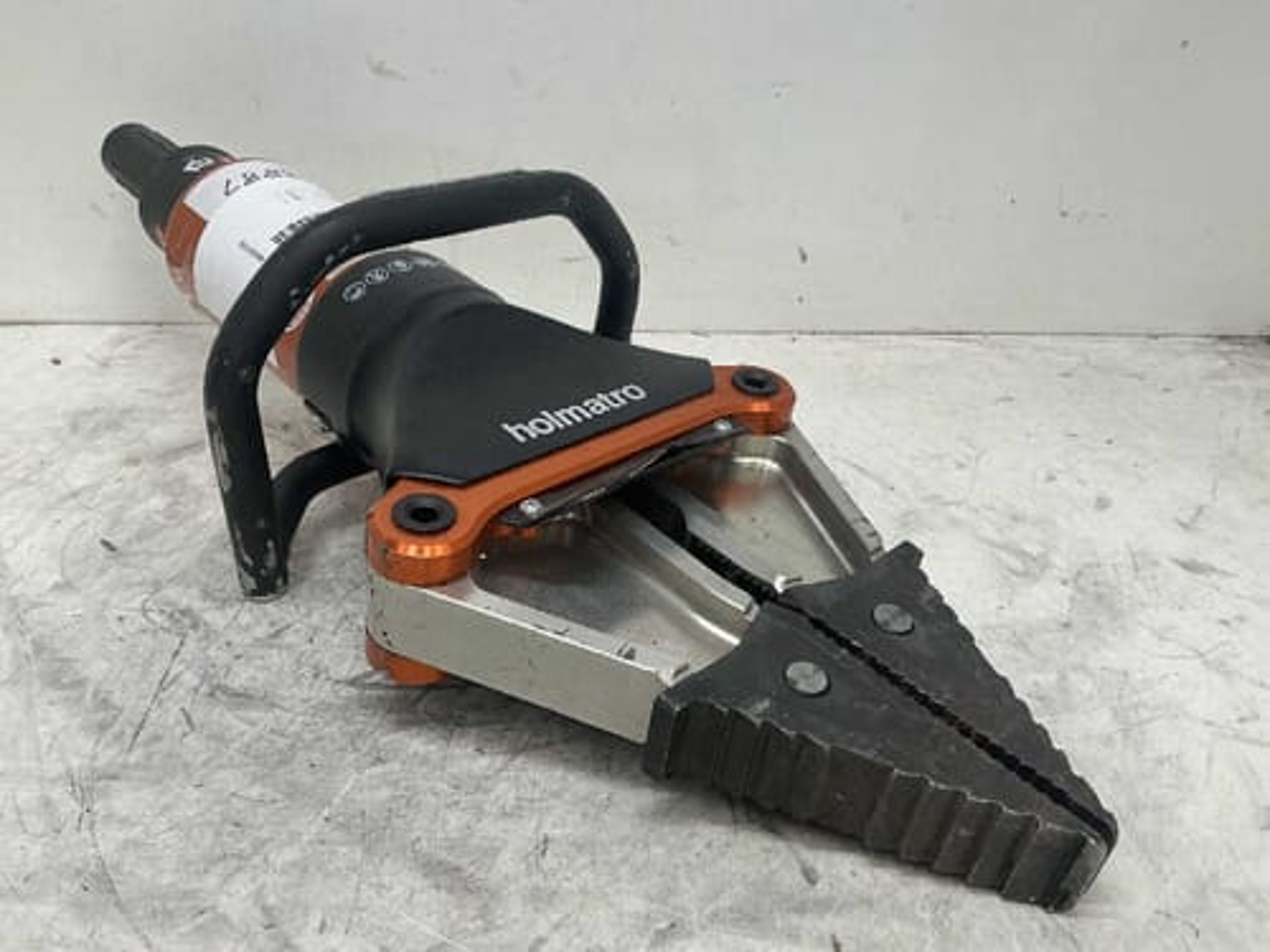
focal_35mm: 28
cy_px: 476
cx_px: 635
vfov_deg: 49.7
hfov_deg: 63.4
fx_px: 1027
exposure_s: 1/100
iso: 50
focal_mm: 3
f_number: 1.8
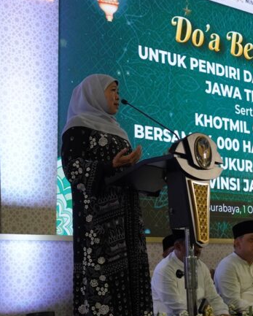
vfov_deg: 24.4
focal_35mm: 78
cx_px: 191
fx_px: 729
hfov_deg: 19.5
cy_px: 143
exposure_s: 1/160
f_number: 4
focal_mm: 32
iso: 1600
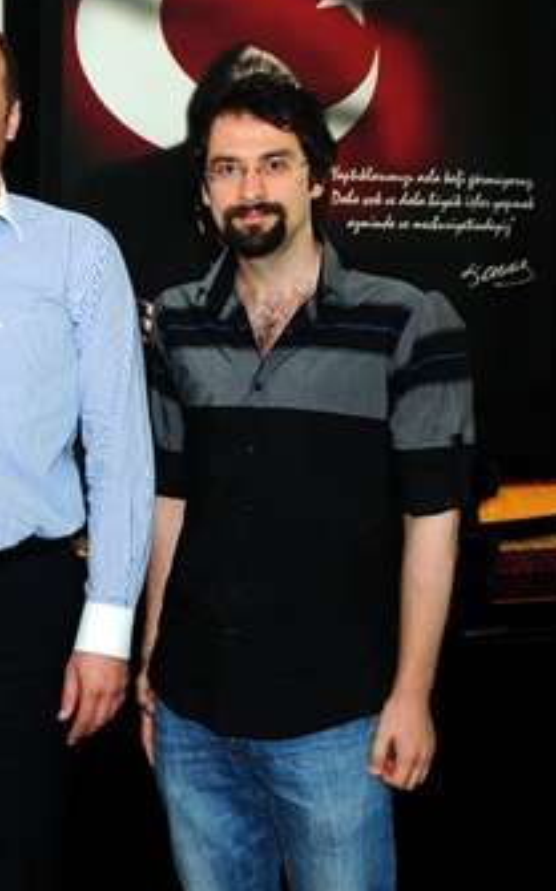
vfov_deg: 29.3
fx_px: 1699
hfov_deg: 17.3
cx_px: -194
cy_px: 360
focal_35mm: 70
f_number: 4
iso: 320
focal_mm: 24
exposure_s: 1/125
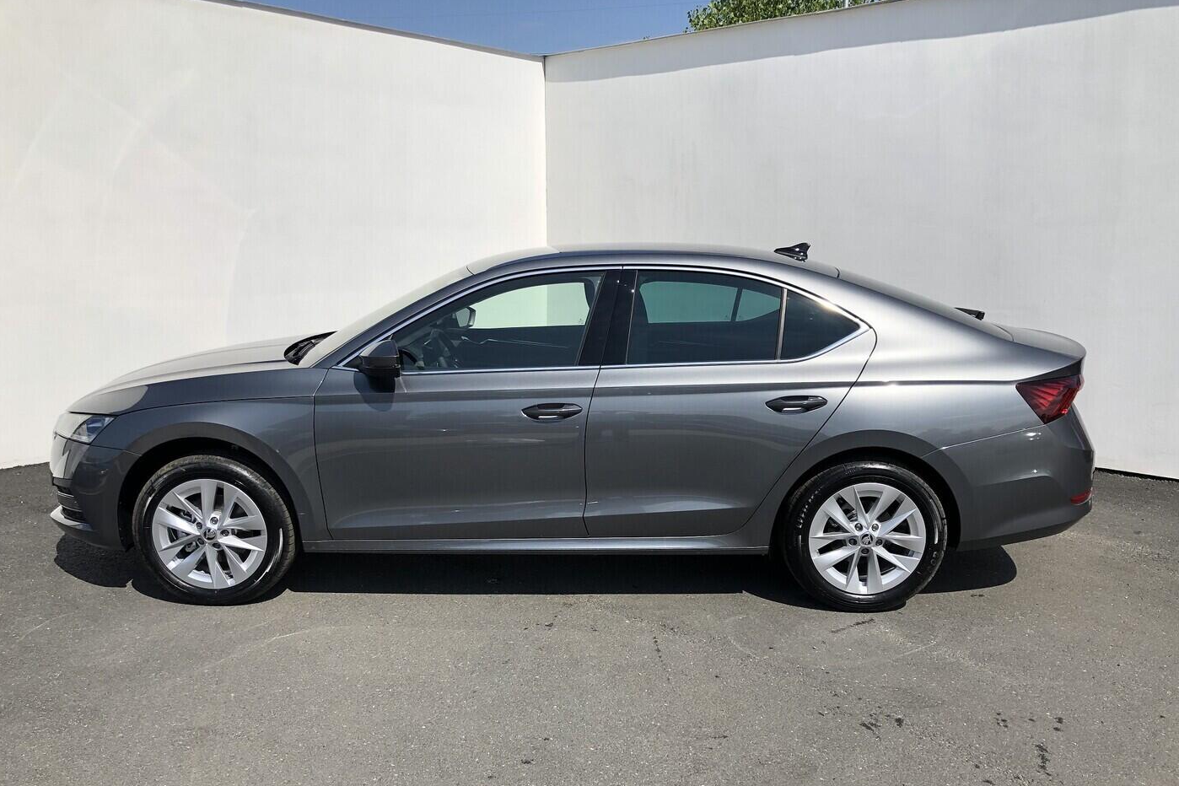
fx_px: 982
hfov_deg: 61.9
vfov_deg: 43.5
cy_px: 452
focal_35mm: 30
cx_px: 585
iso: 20
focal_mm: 4
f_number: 1.8
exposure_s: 1/2525
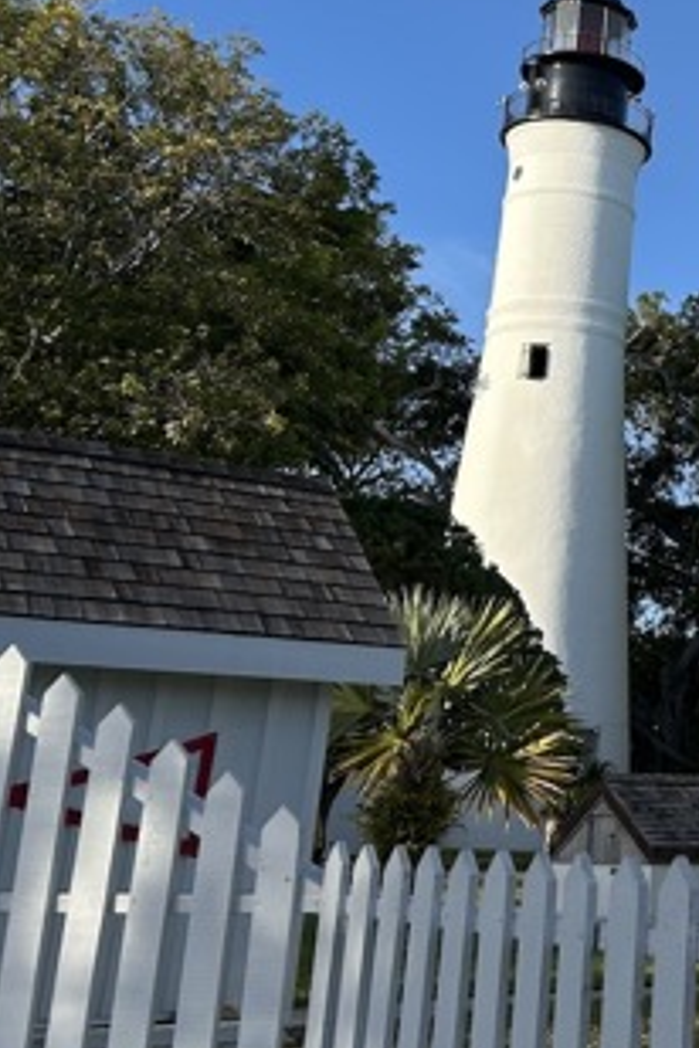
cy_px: 258
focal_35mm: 56
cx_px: 974
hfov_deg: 21.3
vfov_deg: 34.8
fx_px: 1631
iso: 50
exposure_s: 1/2571
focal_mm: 5.7
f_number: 1.5
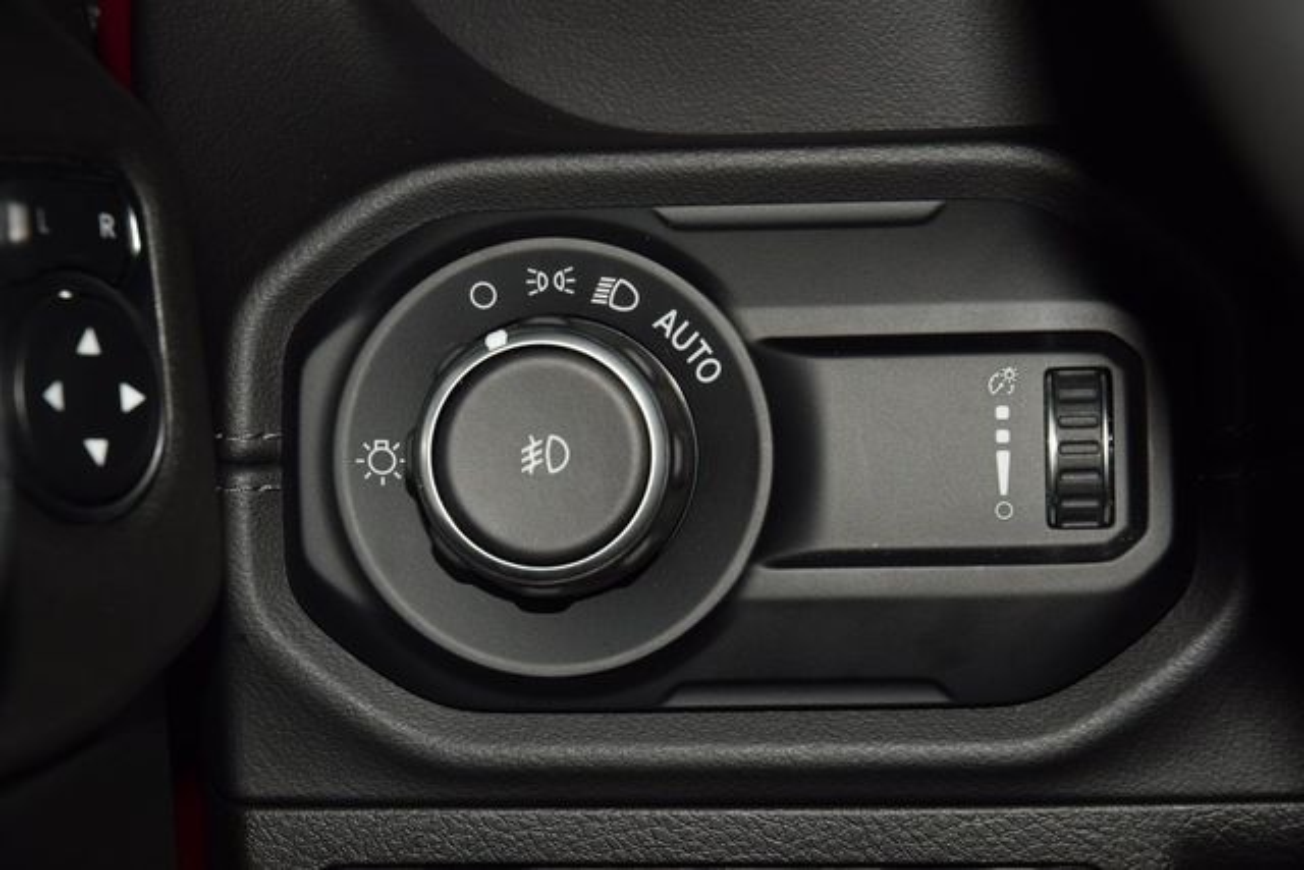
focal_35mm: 105
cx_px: 652
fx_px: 3804
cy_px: 435
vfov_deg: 13.0
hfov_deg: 19.5
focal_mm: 70
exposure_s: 1/125
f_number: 8
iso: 100
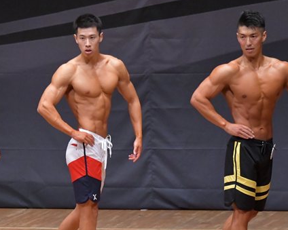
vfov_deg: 3.8
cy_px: 158
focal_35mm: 412
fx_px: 3511
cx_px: 97
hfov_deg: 4.7
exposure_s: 1/400
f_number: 5.6
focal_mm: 160
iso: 6400
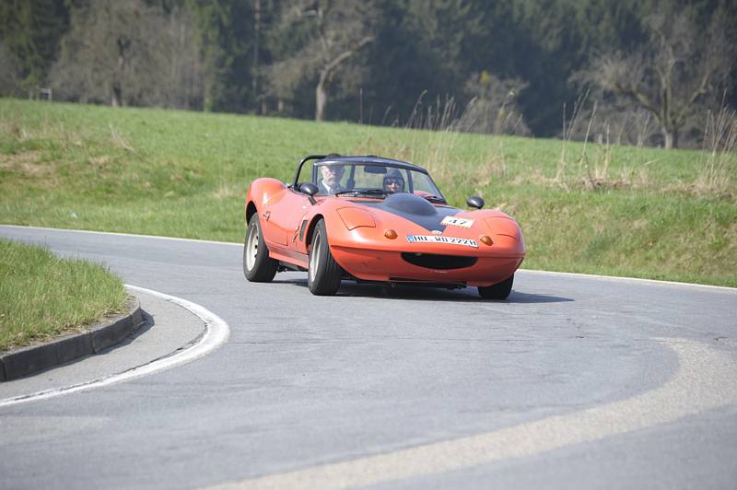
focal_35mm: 170
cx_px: 368
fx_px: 3477
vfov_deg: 8.1
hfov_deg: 12.1
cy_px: 245
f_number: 7.1
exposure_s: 1/400
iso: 200
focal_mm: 170
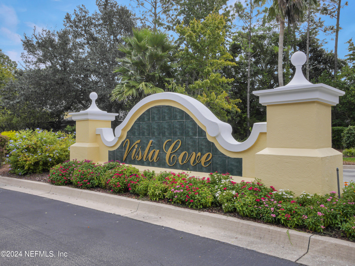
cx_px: 178
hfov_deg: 63.5
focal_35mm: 28
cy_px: 133
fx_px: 287
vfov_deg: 49.7
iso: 400
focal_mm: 14
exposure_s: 1/160
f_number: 16
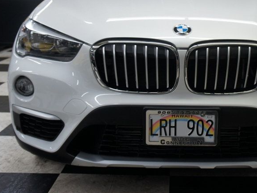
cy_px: 66
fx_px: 416
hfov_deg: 33.8
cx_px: 186
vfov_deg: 26.0
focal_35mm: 56
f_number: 4
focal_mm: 22
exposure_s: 1/40
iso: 250
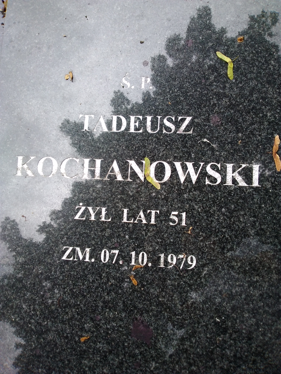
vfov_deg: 61.7
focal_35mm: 29
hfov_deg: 48.2
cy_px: 187
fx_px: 314
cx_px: 140
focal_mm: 2.39
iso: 148
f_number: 2.4
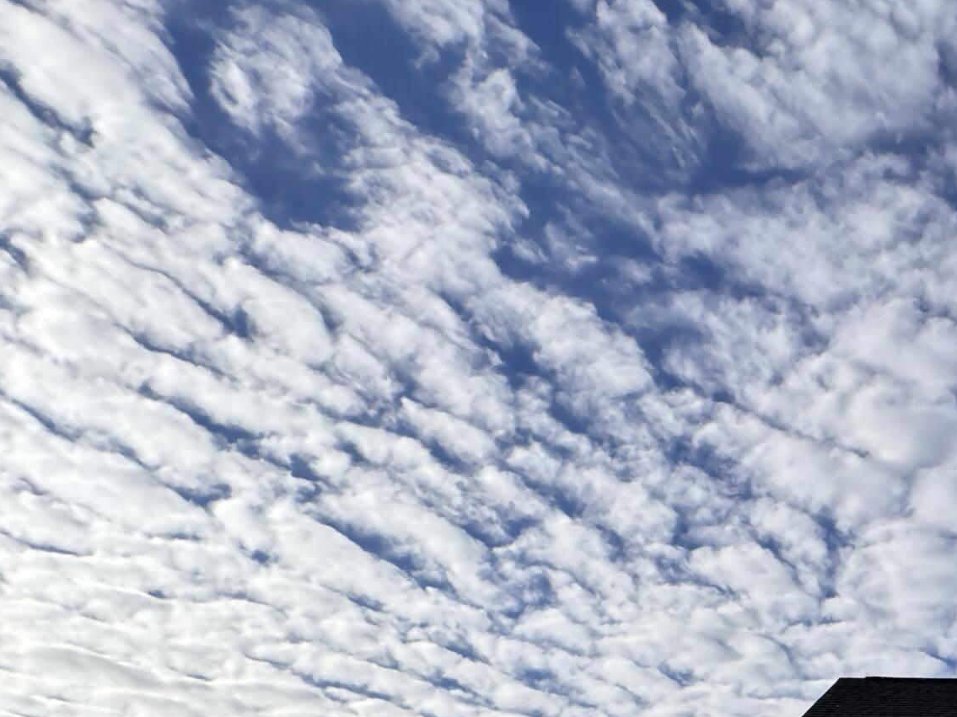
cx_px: 1200
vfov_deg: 30.2
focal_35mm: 37
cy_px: 946
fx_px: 1023
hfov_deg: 36.2
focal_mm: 2.22
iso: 50
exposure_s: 1/2028
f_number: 2.2
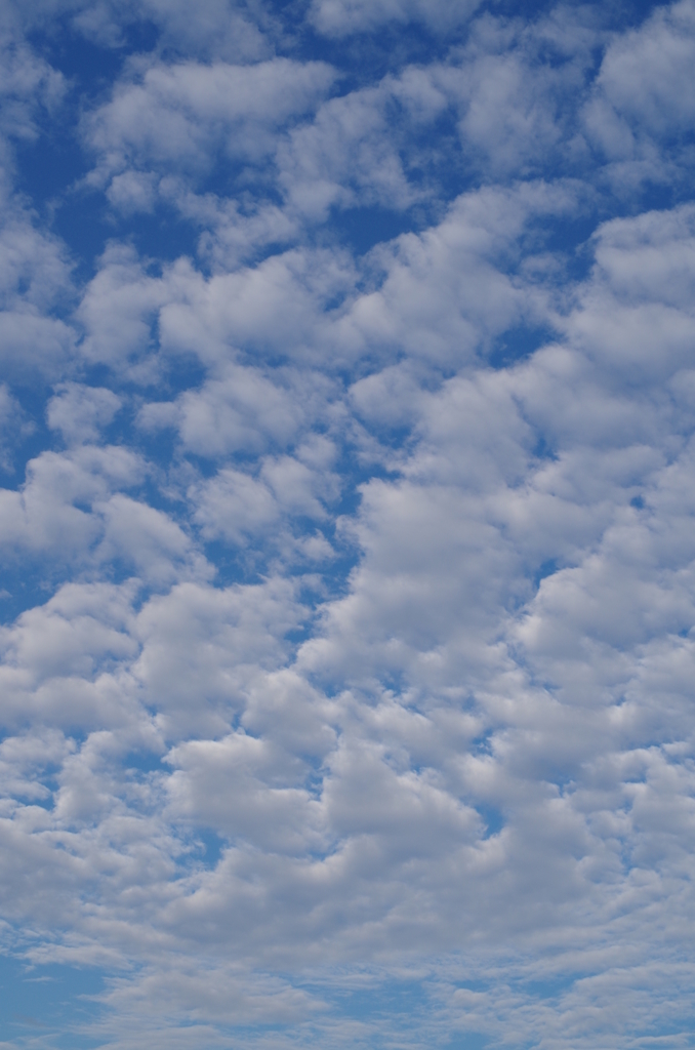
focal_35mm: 52
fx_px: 1513
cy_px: 525
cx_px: 348
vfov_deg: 38.3
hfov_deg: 25.9
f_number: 7.1
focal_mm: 35
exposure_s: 1/250
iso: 100
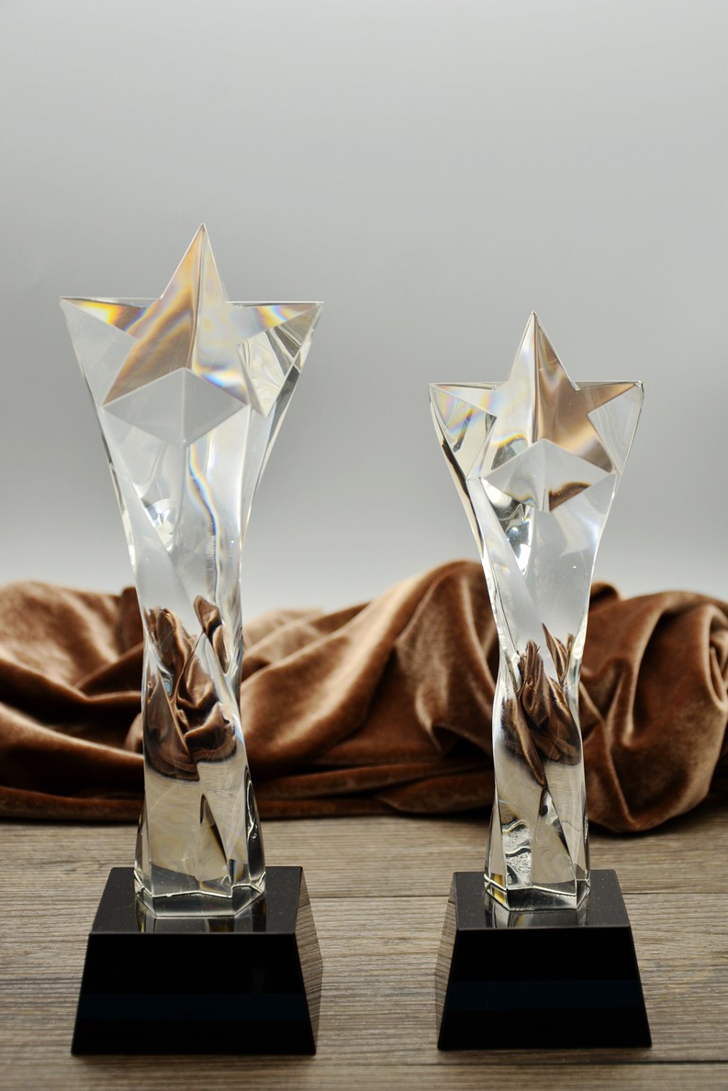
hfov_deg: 18.7
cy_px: 544
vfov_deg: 27.7
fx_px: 2214
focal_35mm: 73
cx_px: 363
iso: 250
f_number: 5.6
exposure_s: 1/60
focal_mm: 48
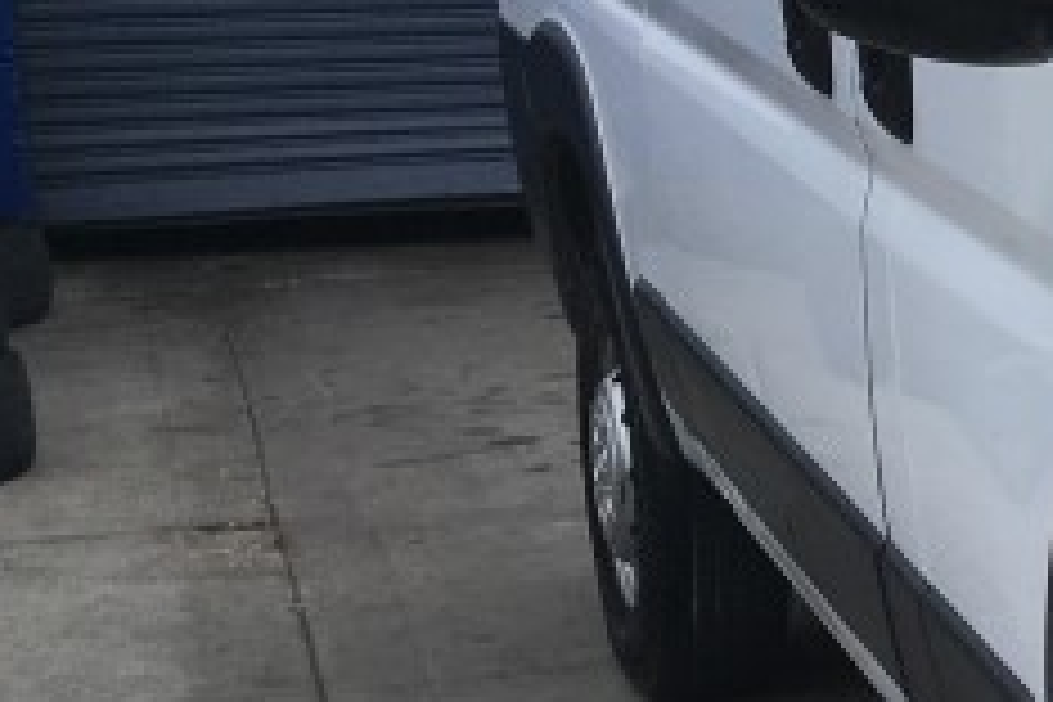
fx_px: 3861
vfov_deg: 10.4
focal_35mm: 132
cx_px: 1886
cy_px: 324
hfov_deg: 13.9
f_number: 2.2
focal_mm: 4.15
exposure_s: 1/1350
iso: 25
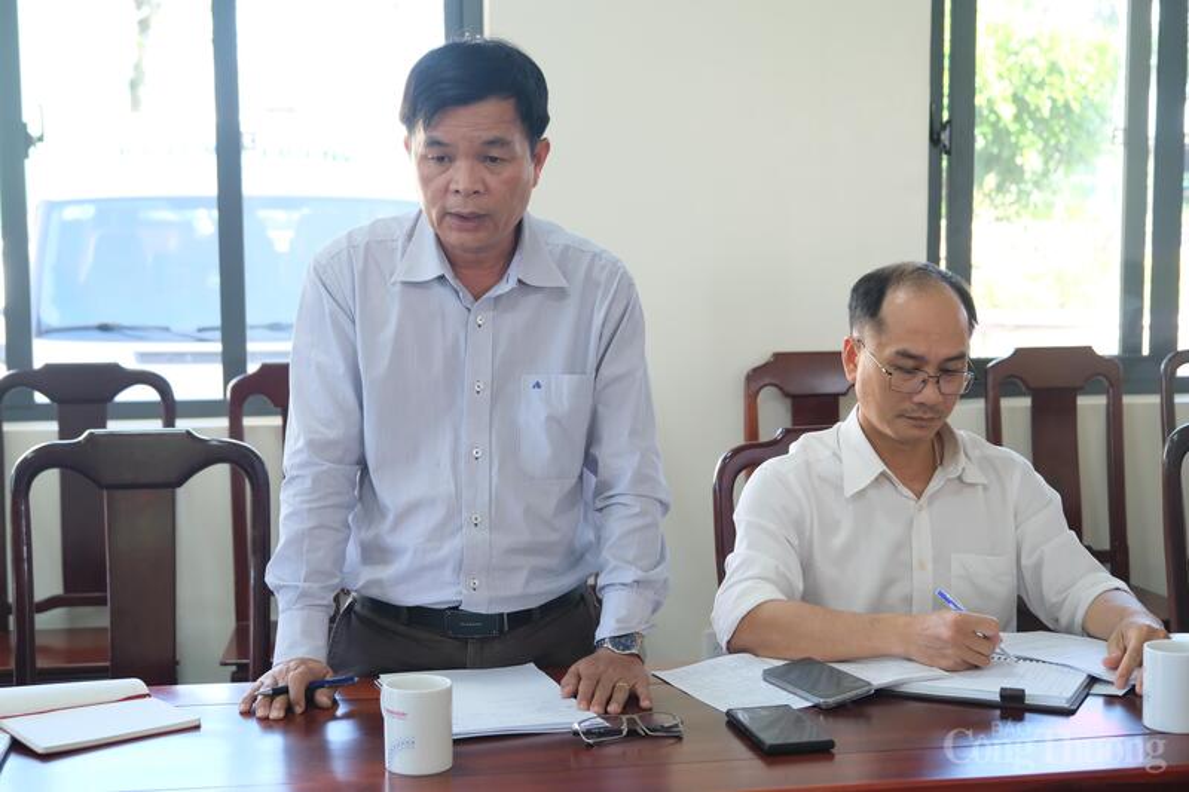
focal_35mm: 56
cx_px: 594
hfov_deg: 35.6
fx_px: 1849
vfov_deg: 24.2
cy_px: 396
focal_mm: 37.6
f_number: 4
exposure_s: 1/110
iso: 800
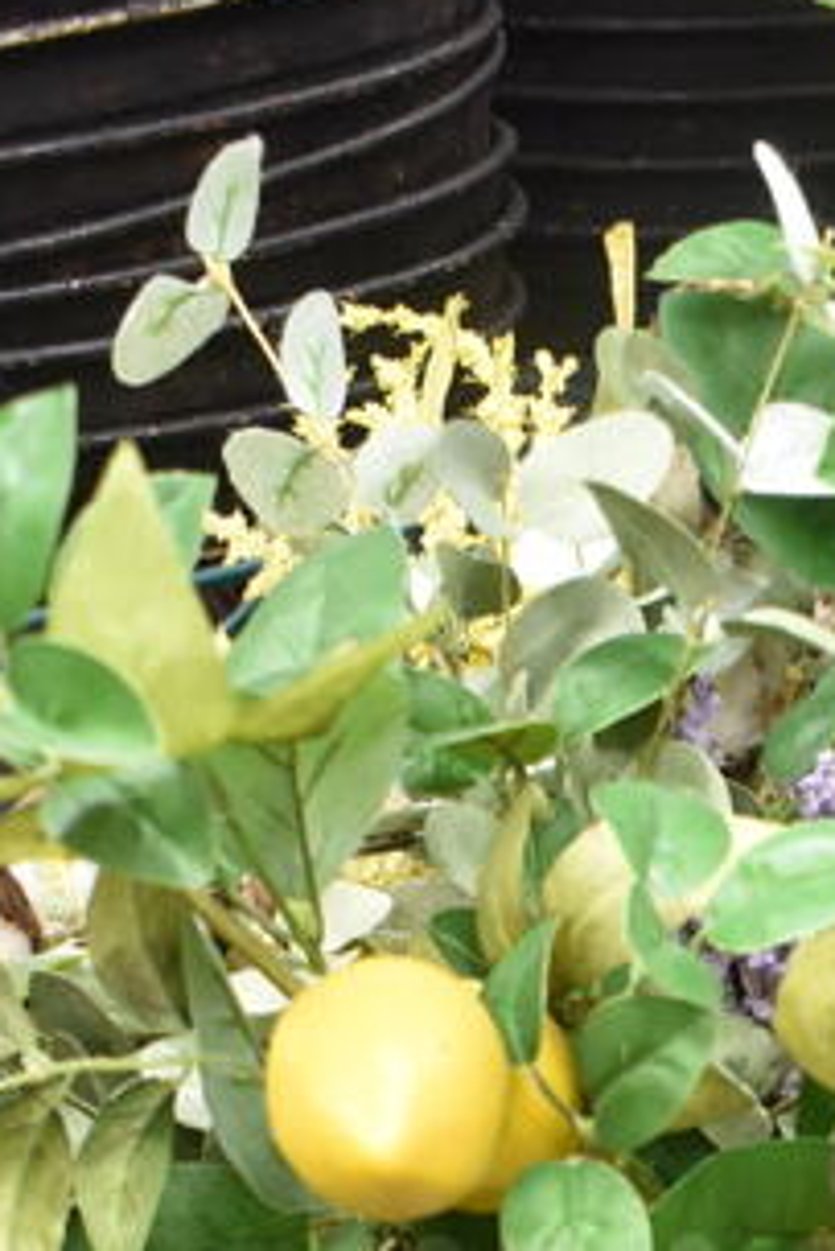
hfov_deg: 16.7
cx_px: 691
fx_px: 2815
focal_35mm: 81
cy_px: 1426
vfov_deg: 23.3
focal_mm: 18
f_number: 3.5
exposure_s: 1/30
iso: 1250
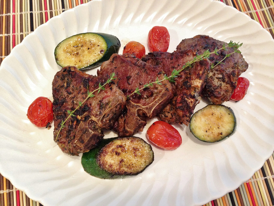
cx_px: 137
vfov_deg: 42.9
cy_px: 103
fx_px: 261
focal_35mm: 33
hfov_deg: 55.4
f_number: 2.4
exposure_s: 1/20
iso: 250
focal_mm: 4.12
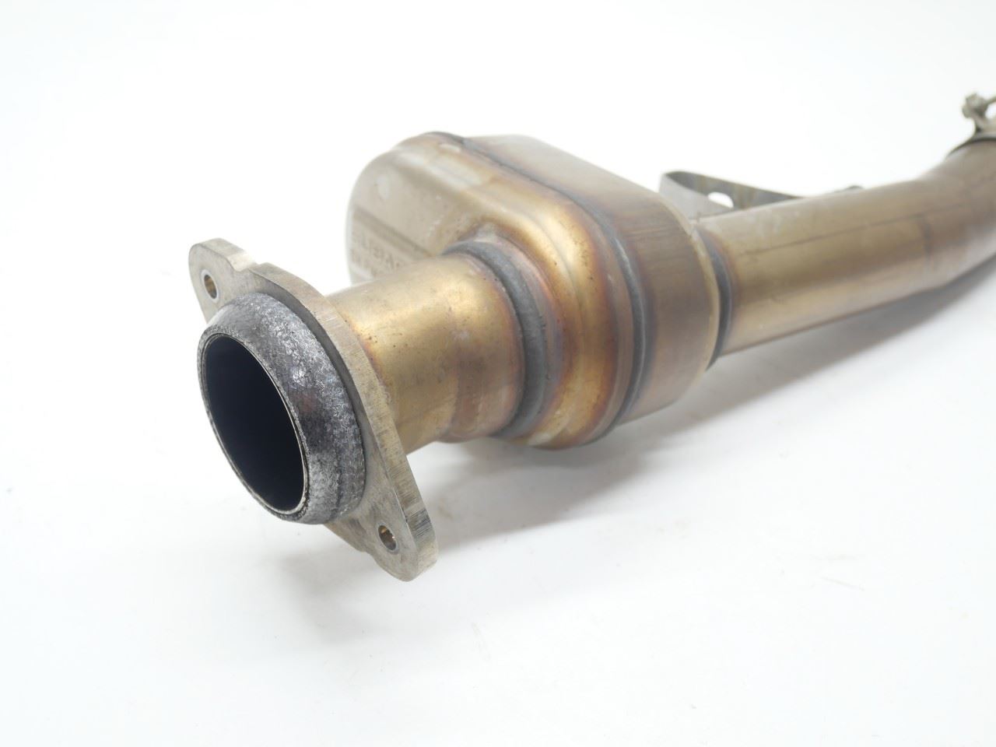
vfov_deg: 41.8
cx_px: 498
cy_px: 374
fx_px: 978
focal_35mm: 34
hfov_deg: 54.0
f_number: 4
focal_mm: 17
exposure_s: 1/60
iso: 200
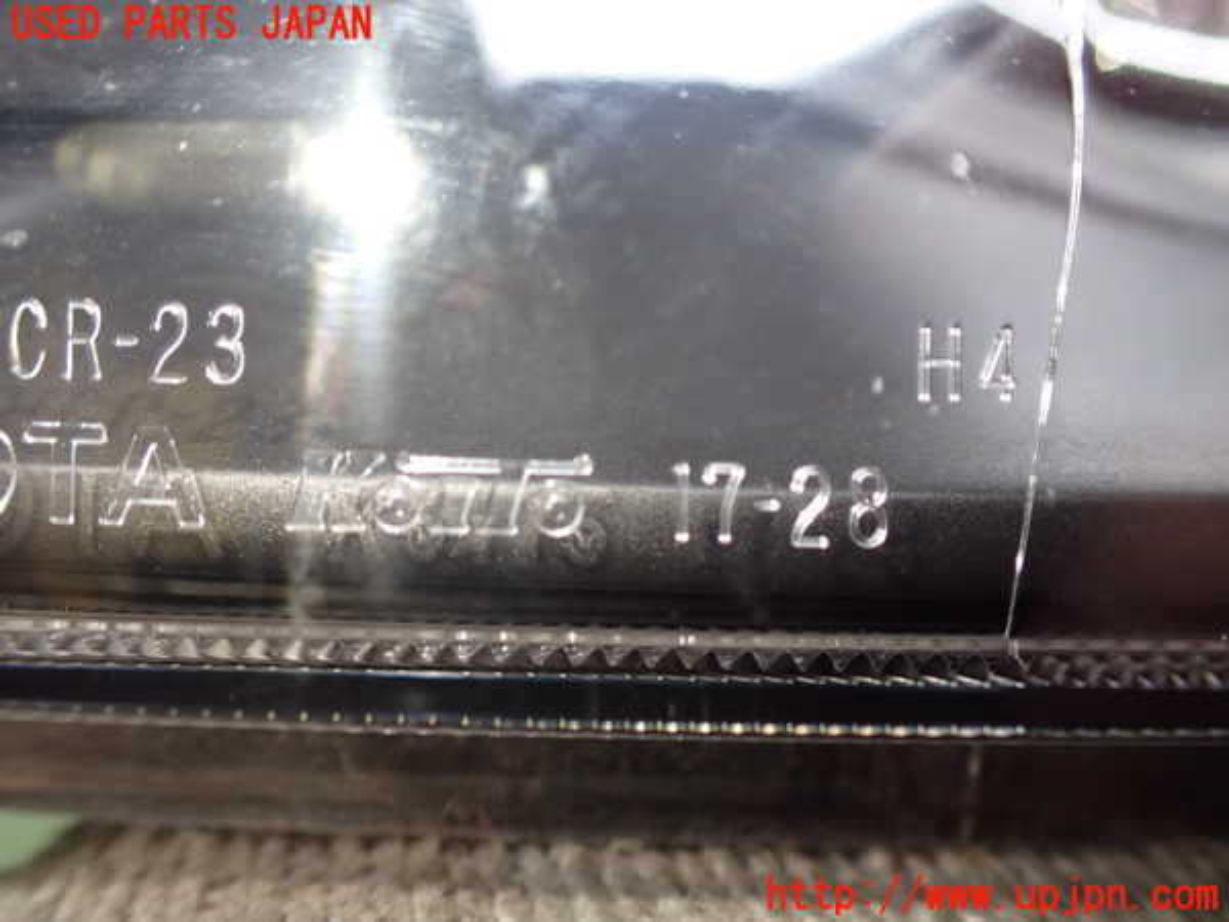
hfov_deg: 60.0
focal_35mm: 30
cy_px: 461
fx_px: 1065
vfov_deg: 46.8
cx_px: 614
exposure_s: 1/125
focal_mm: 5.4
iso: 320
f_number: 2.3
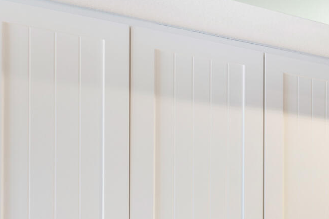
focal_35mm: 51
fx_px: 462
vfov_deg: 24.9
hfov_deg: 27.3
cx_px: 493
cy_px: 240
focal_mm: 16.5
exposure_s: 2
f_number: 8
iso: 640
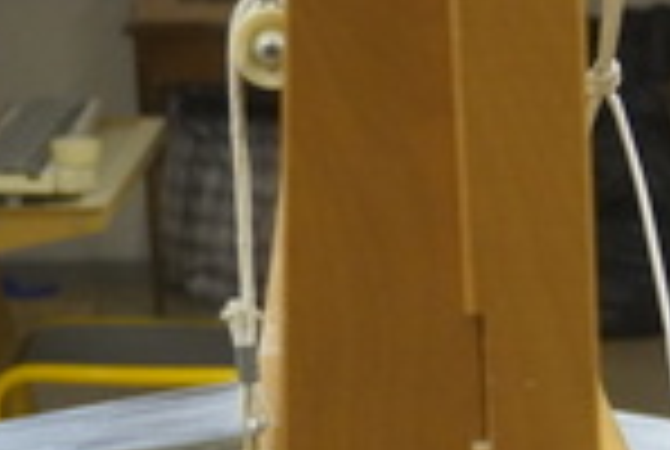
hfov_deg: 12.7
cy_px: 531
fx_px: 2816
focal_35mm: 151
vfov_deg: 9.0
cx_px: 1057
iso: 4000
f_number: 5
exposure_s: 1/160
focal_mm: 30
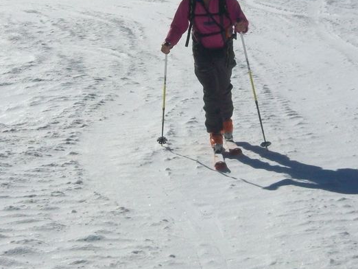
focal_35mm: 118
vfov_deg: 12.5
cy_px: 55
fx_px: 1221
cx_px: 271
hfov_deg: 16.6
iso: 80
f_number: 7.9
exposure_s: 1/800
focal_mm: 11
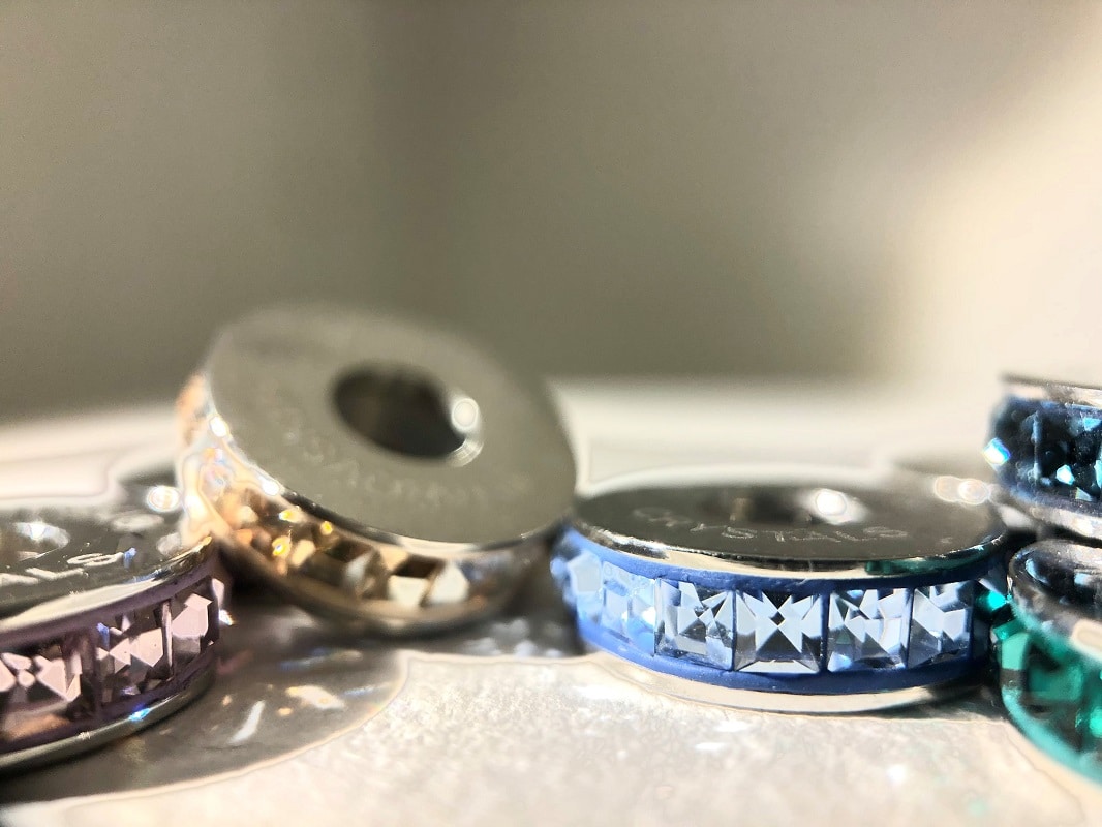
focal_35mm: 28
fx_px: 892
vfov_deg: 49.8
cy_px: 414
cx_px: 551
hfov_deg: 63.4
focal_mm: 3.99
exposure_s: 1/213
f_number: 1.8
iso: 20
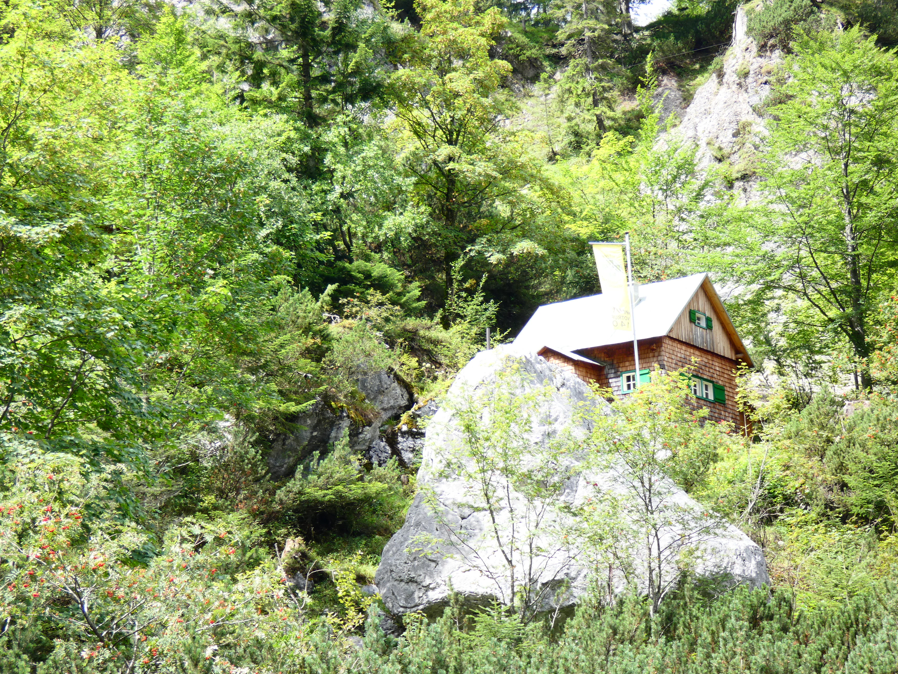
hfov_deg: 24.7
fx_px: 2049
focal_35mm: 79
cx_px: 449
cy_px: 337
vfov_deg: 18.7
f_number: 4.5
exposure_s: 1/160
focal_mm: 14.1
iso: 80
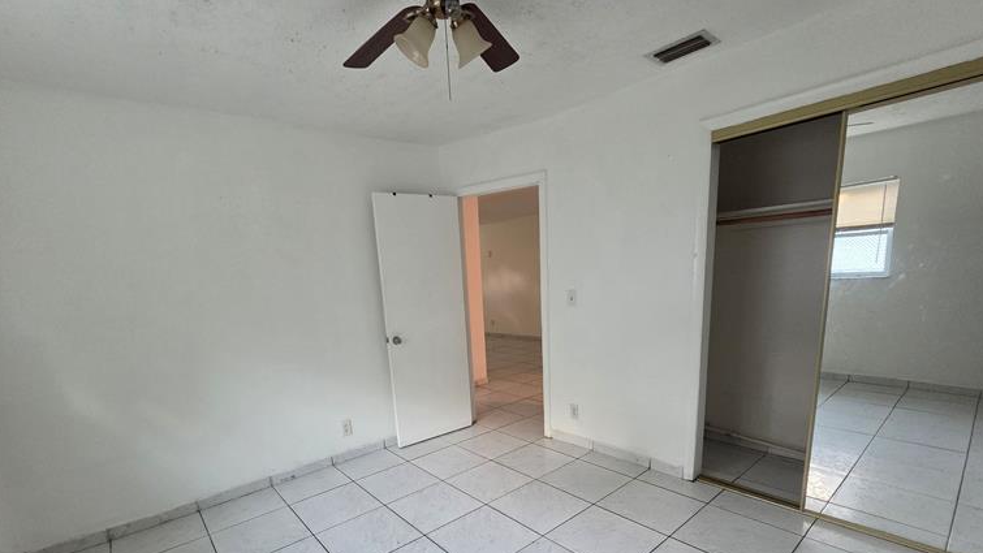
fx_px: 391
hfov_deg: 102.9
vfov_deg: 68.6
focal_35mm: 15
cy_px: 368
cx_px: 470
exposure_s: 1/60
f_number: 2.2
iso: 500
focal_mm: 2.2
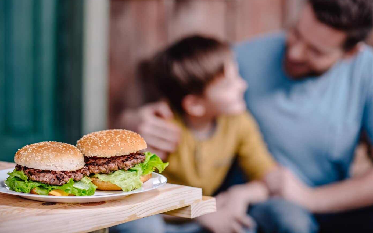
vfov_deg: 12.1
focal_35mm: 108
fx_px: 1098
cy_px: 109
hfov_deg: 19.3
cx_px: 187
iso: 64
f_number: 5
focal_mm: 105
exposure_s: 1/250
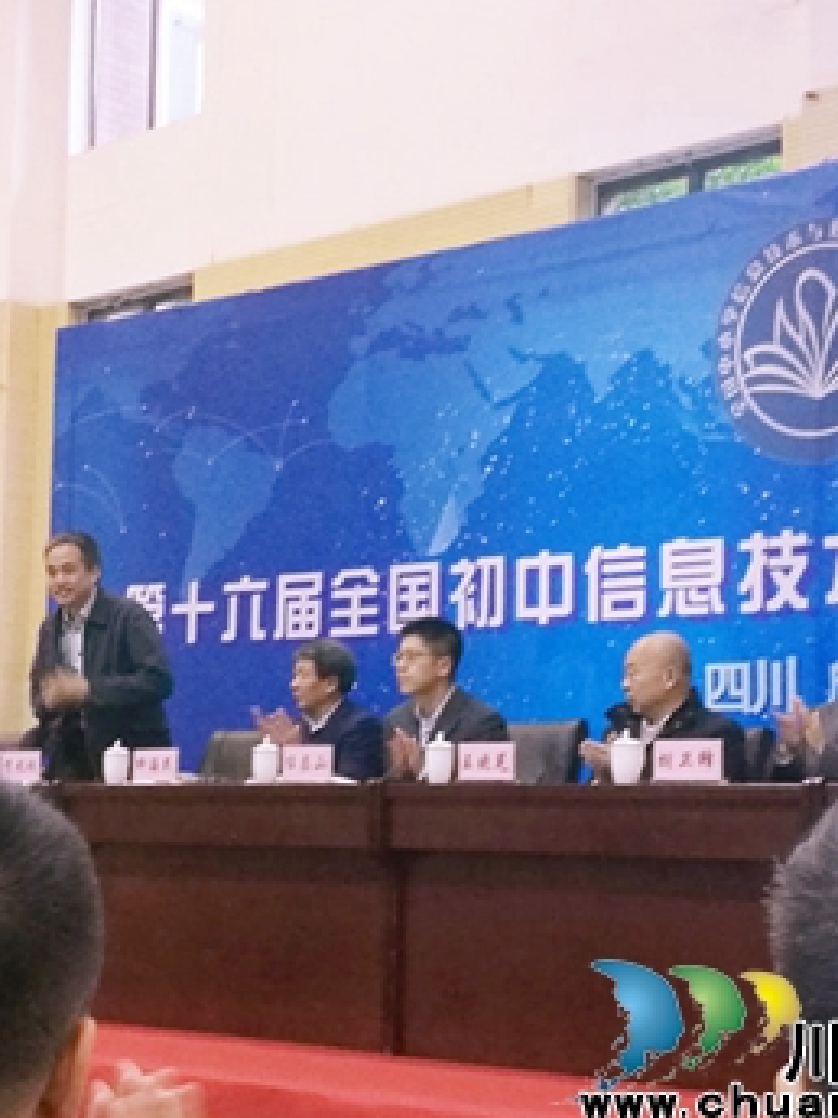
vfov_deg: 30.3
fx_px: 2066
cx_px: 383
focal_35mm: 64
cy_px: 580
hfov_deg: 22.9
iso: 320
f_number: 2.2
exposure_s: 1/25
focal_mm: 4.5
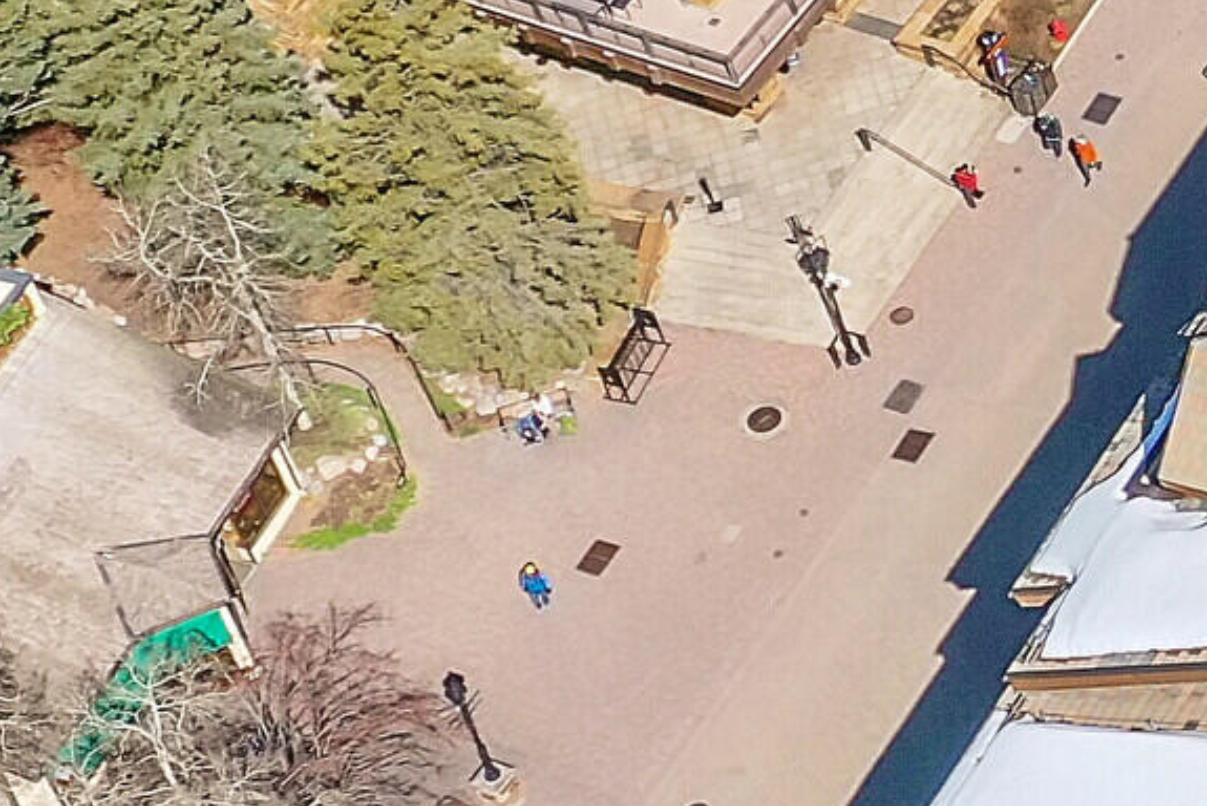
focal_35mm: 146
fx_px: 4897
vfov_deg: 9.4
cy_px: 145
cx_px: 2399
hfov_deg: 12.4
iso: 100
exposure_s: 1/500
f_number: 6.3
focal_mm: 10.26
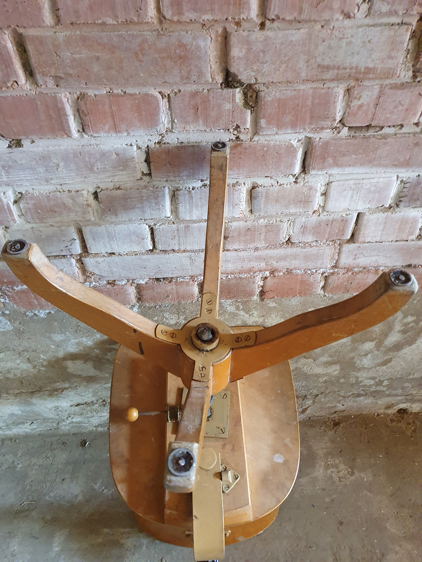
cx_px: 211
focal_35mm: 26
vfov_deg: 67.3
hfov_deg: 53.1
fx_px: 423
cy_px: 281
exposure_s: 1/50
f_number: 1.5
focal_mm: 4.32
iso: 640
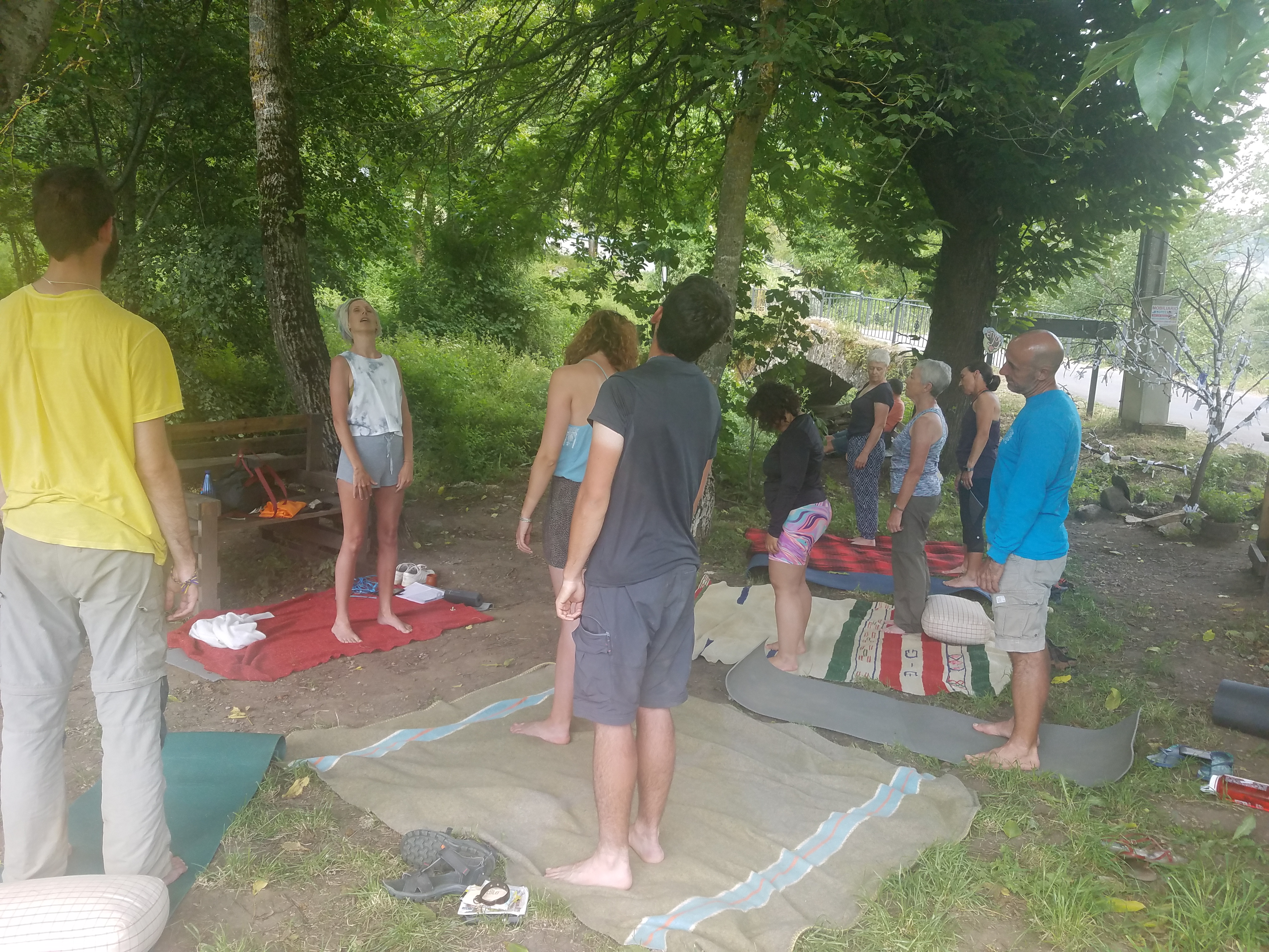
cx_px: 634
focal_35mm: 26
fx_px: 953
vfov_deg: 53.1
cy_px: 476
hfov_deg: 67.3
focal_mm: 4.2
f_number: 1.7
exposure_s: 1/120
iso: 64
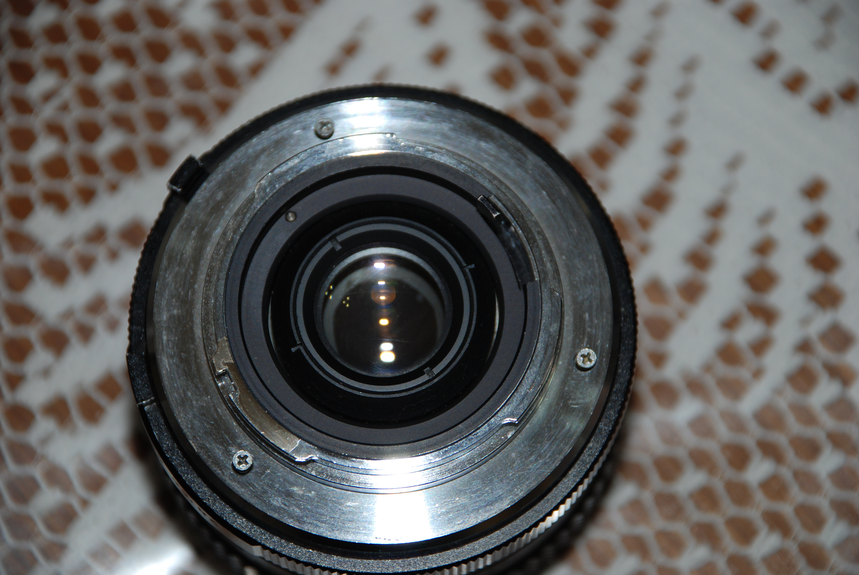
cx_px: 430
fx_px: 4838
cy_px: 288
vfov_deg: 6.8
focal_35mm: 202
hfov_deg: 10.1
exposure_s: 1/60
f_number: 5.6
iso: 200
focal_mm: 135
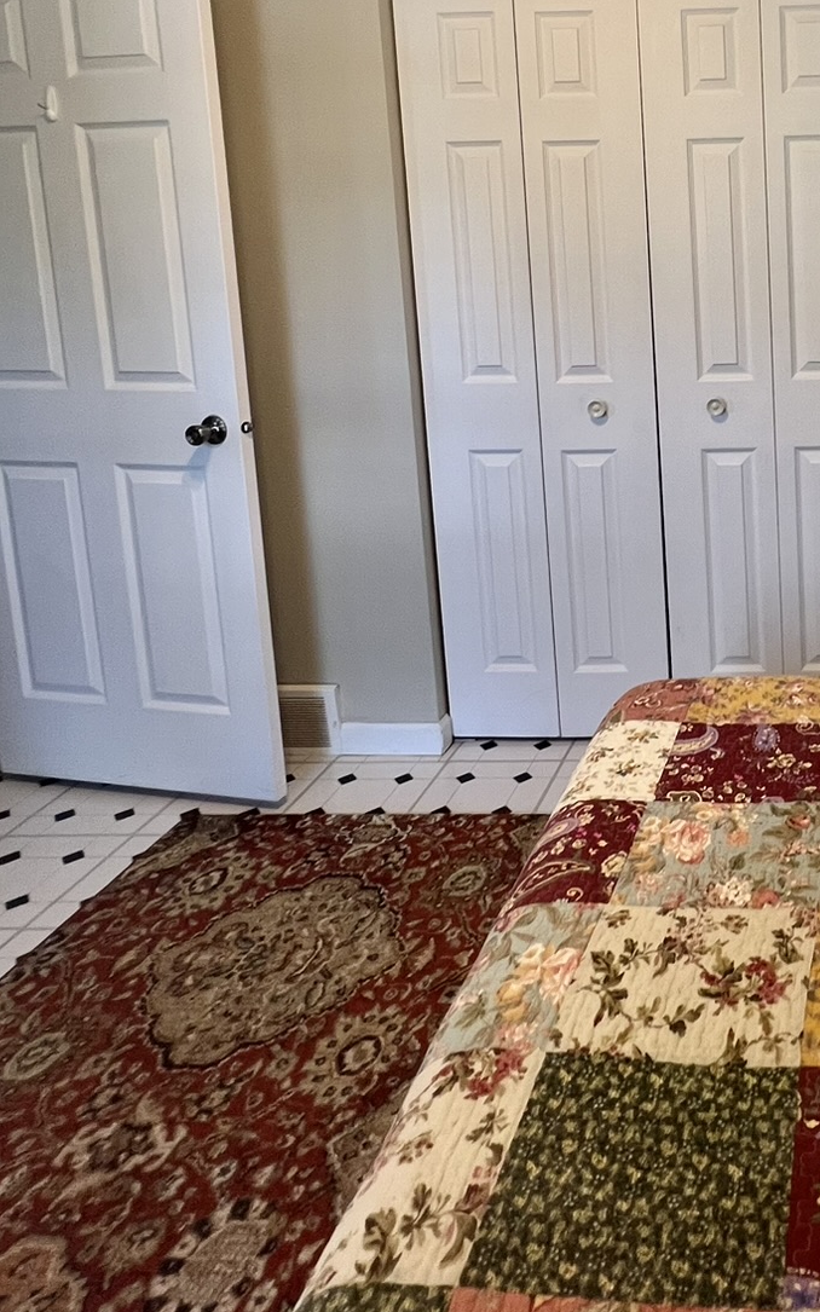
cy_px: 341
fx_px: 930
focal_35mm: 26
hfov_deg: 40.6
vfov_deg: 66.4
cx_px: 849
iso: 250
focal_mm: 1.57
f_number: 1.8
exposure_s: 1/120
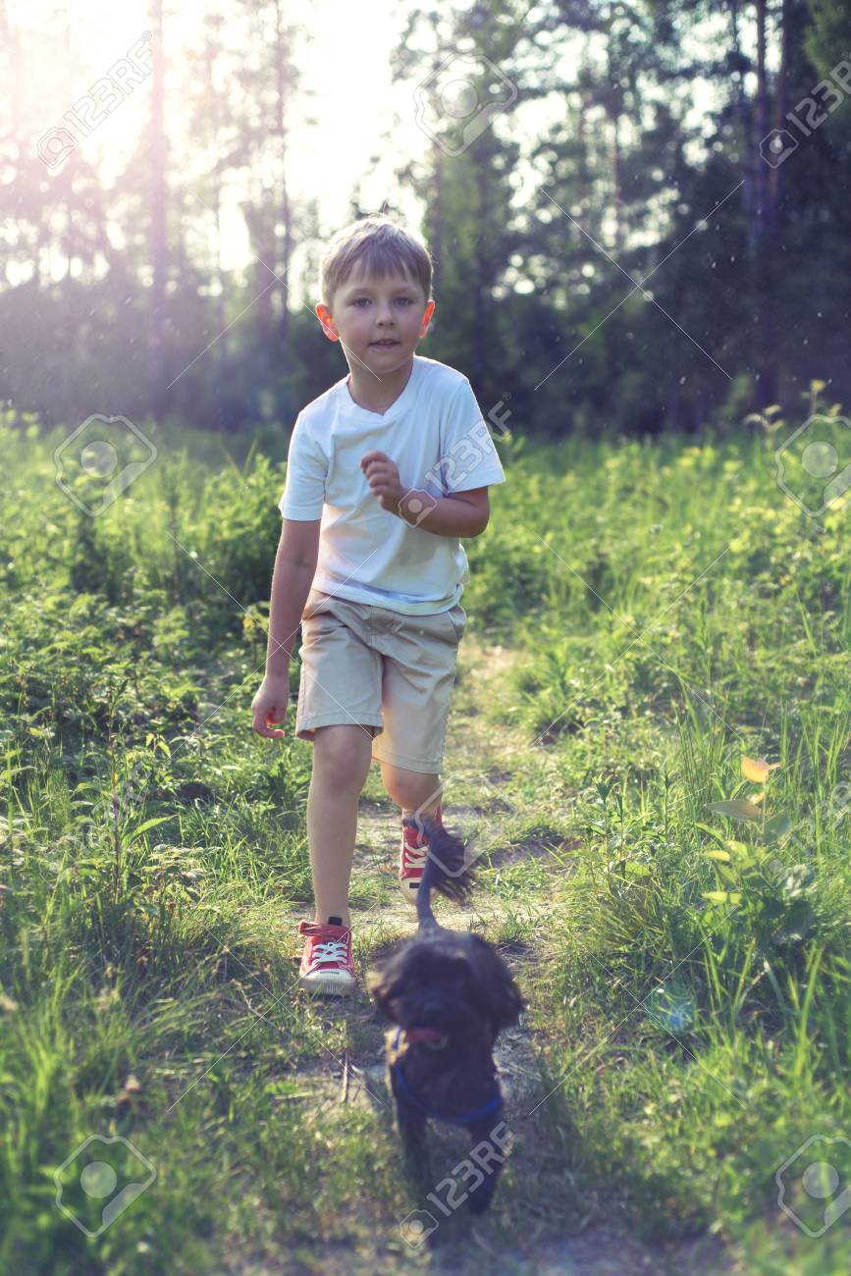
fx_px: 1772
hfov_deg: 27.0
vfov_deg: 39.6
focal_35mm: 50
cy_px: 638
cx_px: 426
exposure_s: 1/640
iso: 125
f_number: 2.5
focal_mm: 50
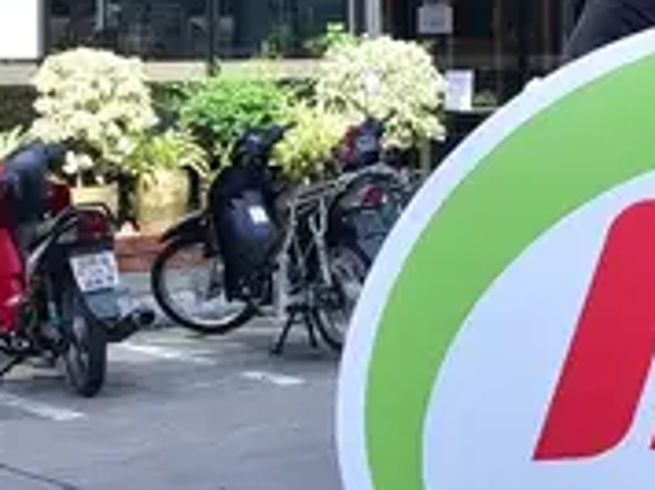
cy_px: 24
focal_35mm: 93
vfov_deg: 15.6
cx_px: 1027
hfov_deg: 18.4
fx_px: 1757
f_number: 13
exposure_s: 1/200
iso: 500
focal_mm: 22
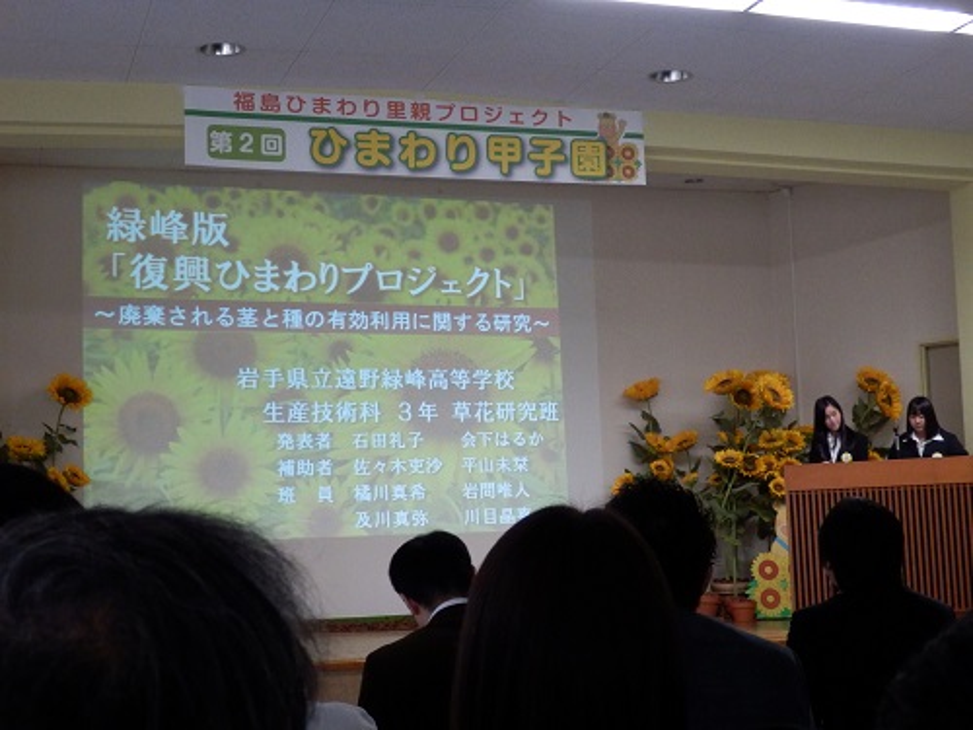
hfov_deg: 35.5
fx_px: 1518
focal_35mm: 54
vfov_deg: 27.0
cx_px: 486
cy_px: 365
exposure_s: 1/50
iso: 800
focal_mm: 9.8
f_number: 4.1
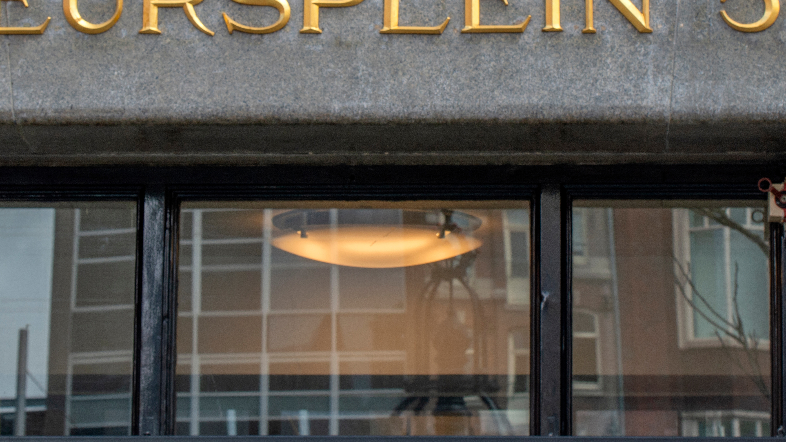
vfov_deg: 6.4
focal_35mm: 189
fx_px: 3939
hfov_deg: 11.4
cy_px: 9
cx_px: 345
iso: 100
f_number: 8
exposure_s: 1/40
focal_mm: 70
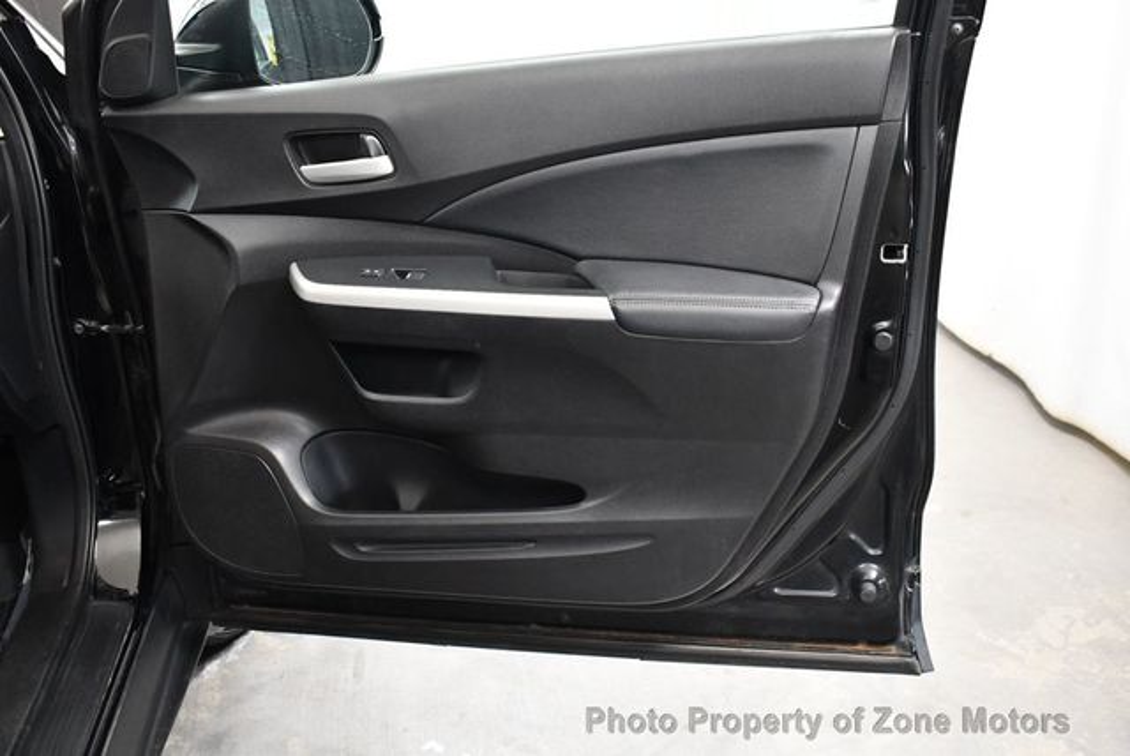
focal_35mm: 36
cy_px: 378
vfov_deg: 36.9
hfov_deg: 53.1
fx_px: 1131
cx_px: 565
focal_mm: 18
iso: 3200
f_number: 3.5
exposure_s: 1/60
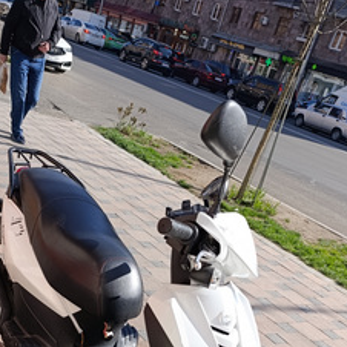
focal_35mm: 45
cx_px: 110
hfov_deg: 37.1
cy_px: 368
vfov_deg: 33.4
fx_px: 510
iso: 50
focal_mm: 6.14
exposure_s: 1/362
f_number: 1.6
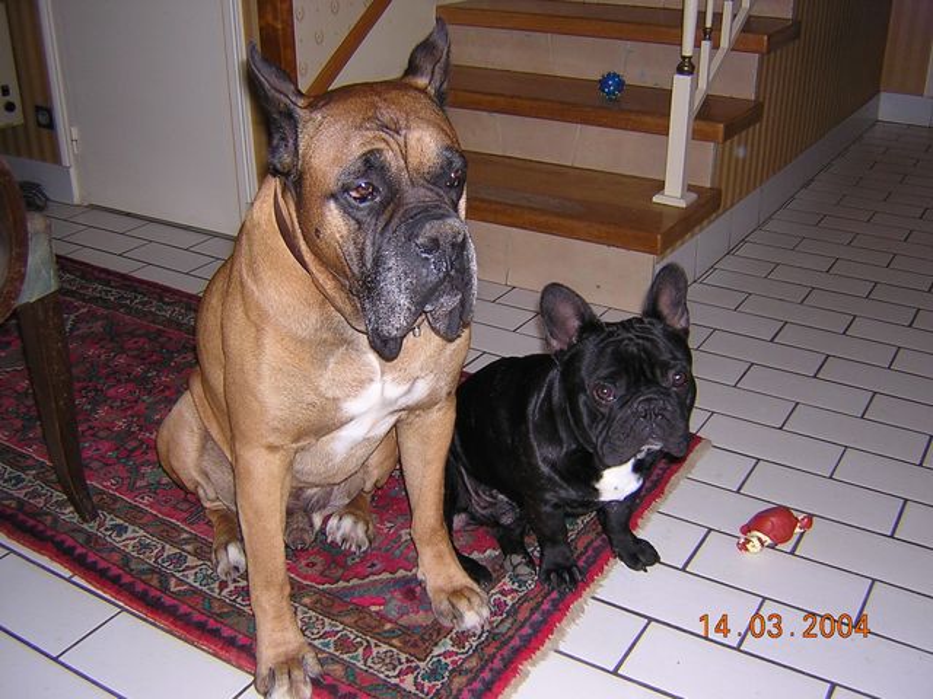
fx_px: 970
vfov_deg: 39.7
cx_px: 466
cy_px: 350
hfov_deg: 51.4
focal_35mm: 36
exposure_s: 1/60.1
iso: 114
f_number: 2.6
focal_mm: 4.7
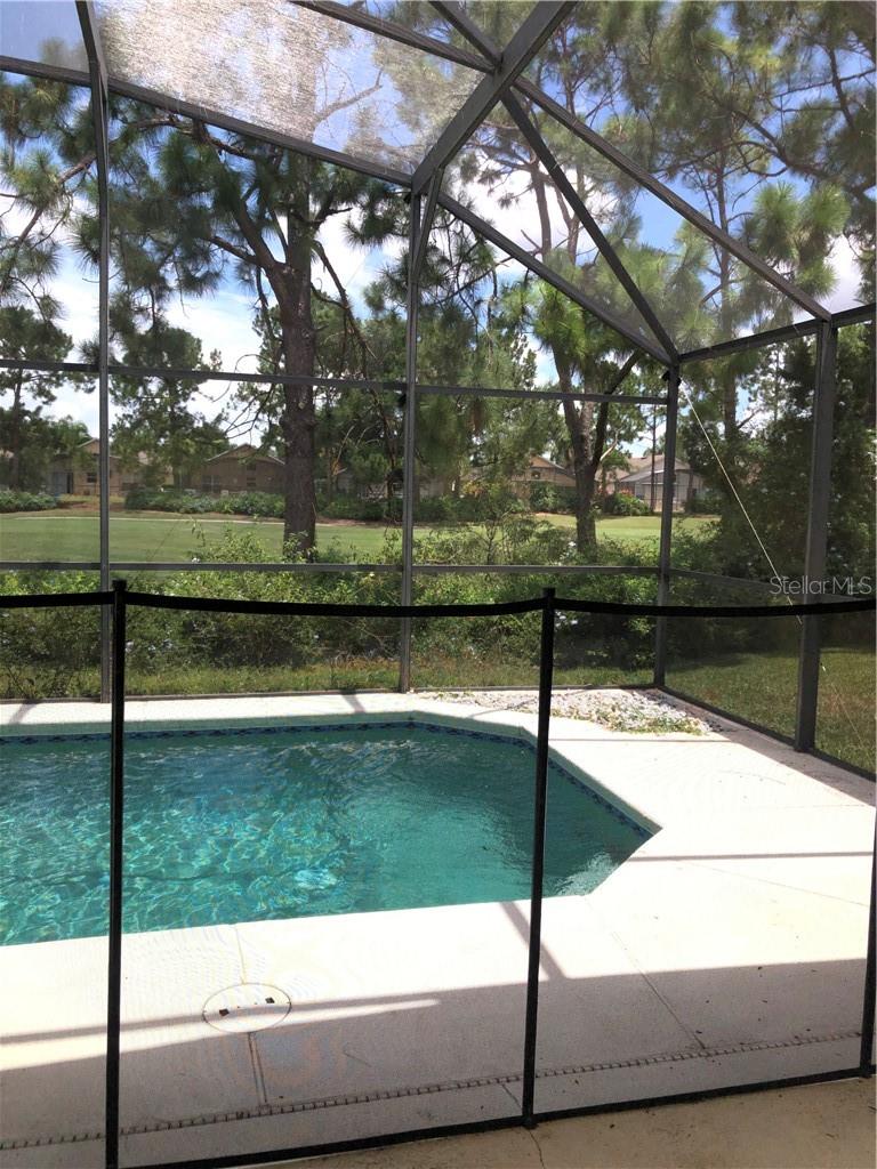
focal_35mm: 28
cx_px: 438
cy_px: 584
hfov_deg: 49.7
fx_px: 946
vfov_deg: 63.4
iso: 25
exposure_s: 1/4878
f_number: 1.8
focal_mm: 3.99
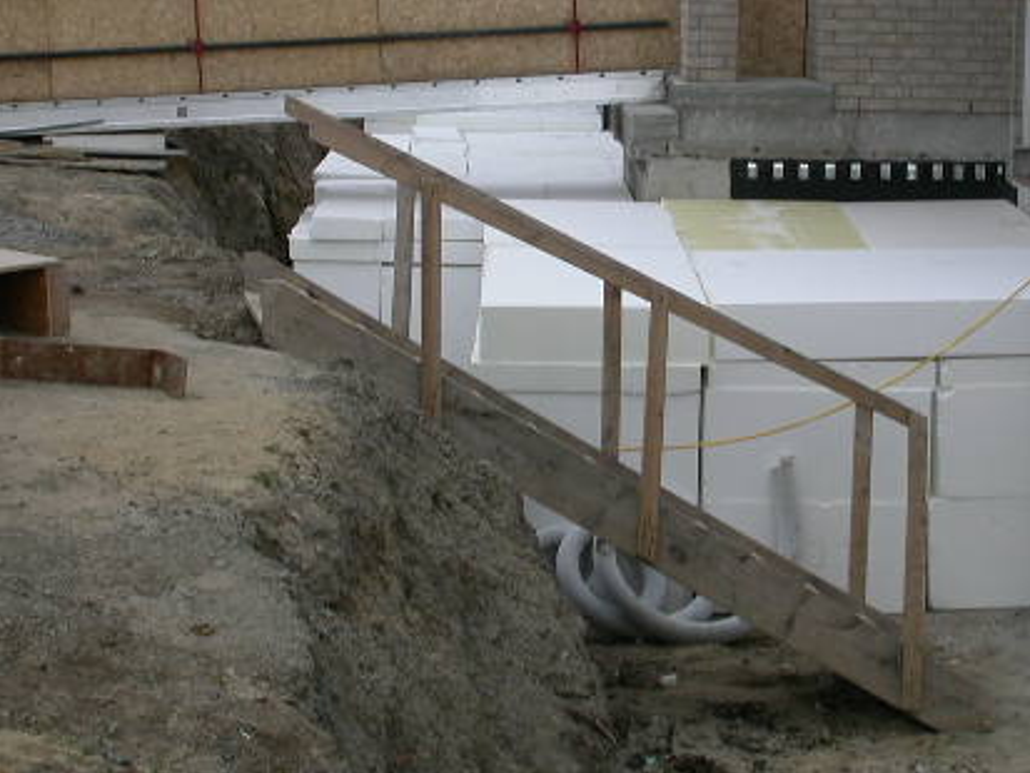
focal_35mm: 96
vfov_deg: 15.4
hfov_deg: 20.4
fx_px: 2857
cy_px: 257
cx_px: 636
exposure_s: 1/348
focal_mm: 12.9
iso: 100
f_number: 6.4
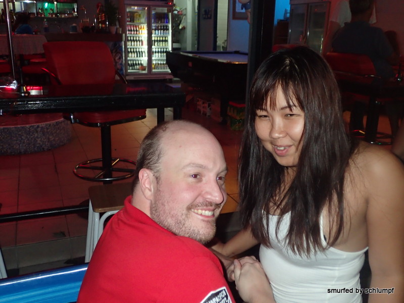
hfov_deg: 52.6
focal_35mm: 35
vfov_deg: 40.7
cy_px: 152
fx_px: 408
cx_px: 202
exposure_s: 1/30
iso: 400
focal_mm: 6.42
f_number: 2.6
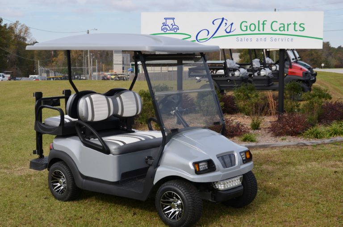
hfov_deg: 35.1
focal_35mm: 57
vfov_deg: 23.7
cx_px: 172
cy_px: 114
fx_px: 542
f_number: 8
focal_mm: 38
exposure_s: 1/250
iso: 125
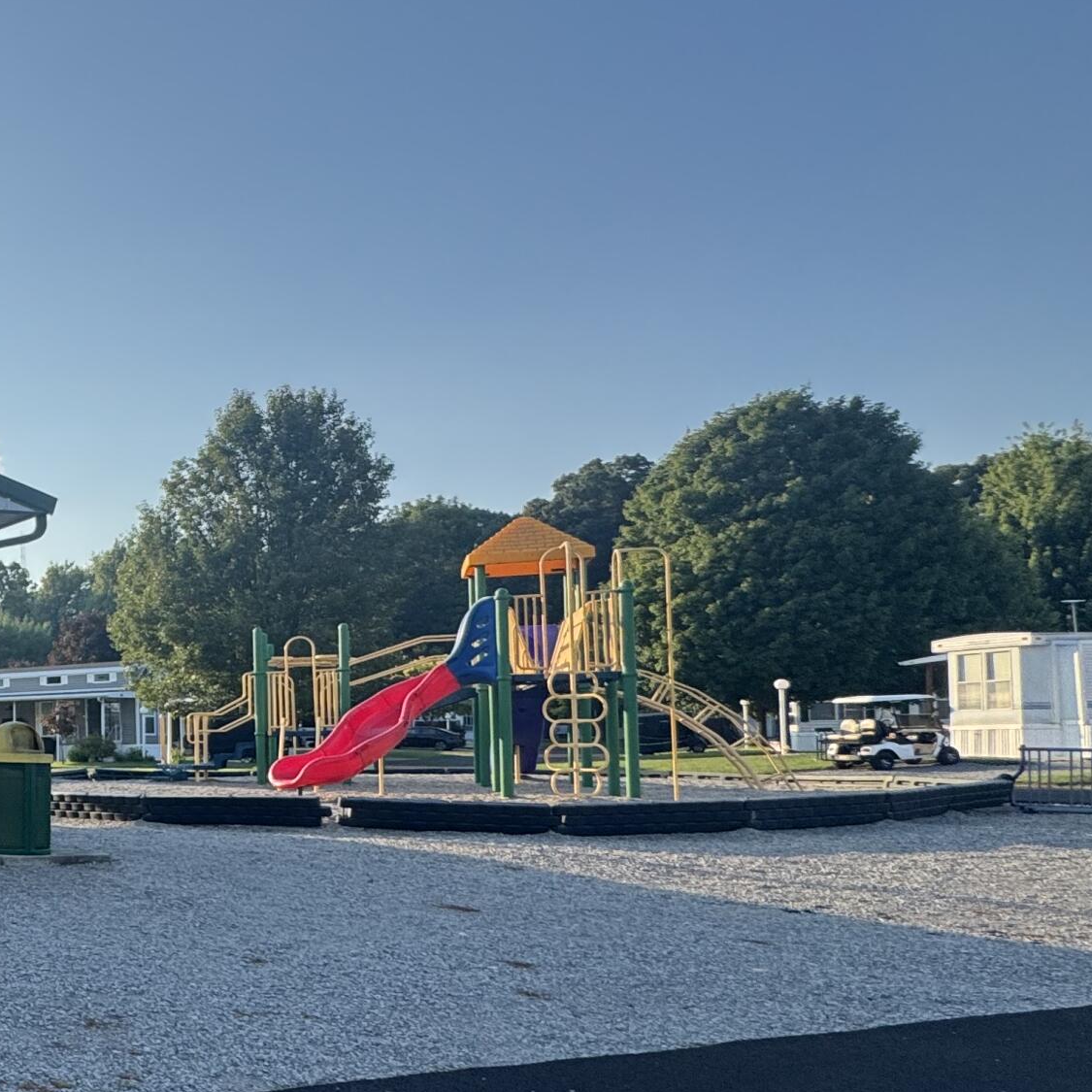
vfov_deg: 49.0
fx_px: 1178
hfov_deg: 35.3
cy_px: 712
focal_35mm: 33
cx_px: -308
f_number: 2.2
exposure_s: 1/756
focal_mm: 2.22
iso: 40
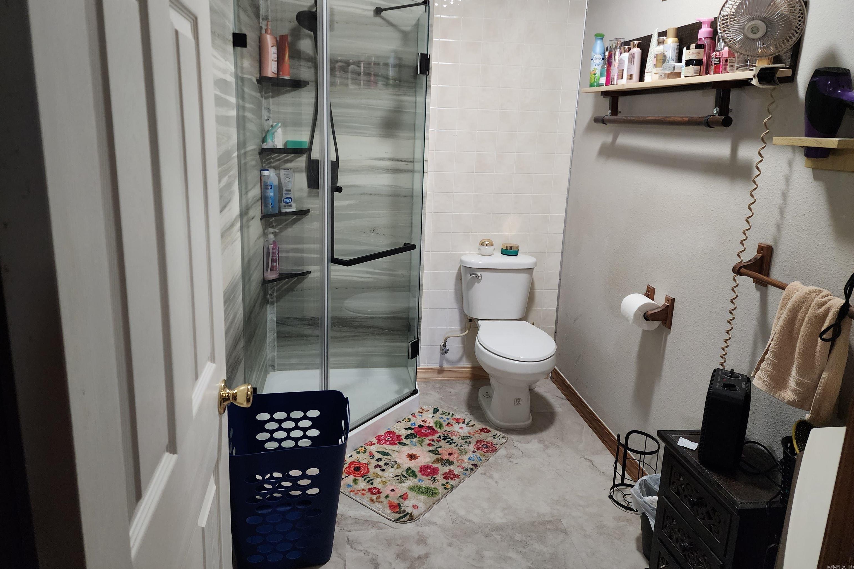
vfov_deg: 53.0
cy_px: 249
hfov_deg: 73.7
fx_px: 569
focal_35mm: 24
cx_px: 427
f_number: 1.8
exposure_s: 1/40
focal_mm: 6.4
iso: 500
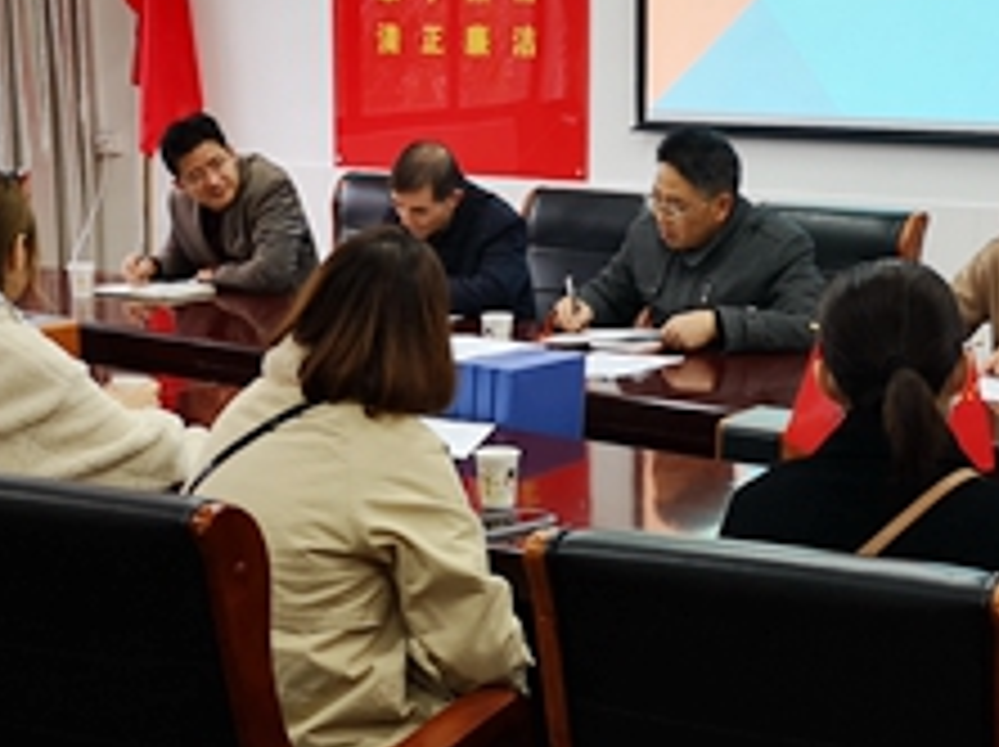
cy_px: 454
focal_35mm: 73
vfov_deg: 20.1
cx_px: 464
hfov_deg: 26.7
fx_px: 2104
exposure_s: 1/50
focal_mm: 5.58
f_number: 1.8
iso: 100
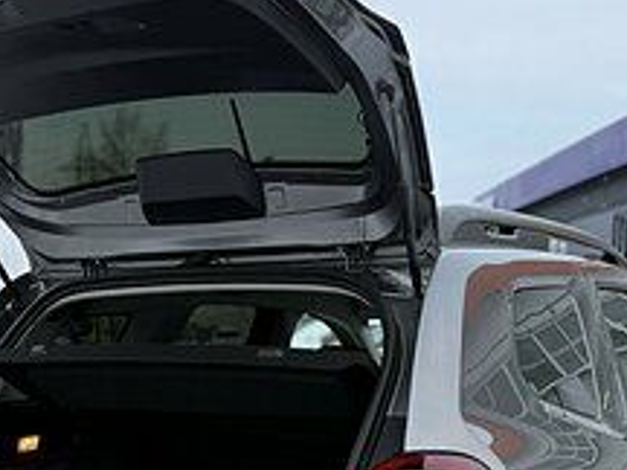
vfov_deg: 23.4
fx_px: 1105
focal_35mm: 61
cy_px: 428
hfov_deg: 31.5
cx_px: 215
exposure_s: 1/121
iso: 64
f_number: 1.78
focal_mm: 6.76
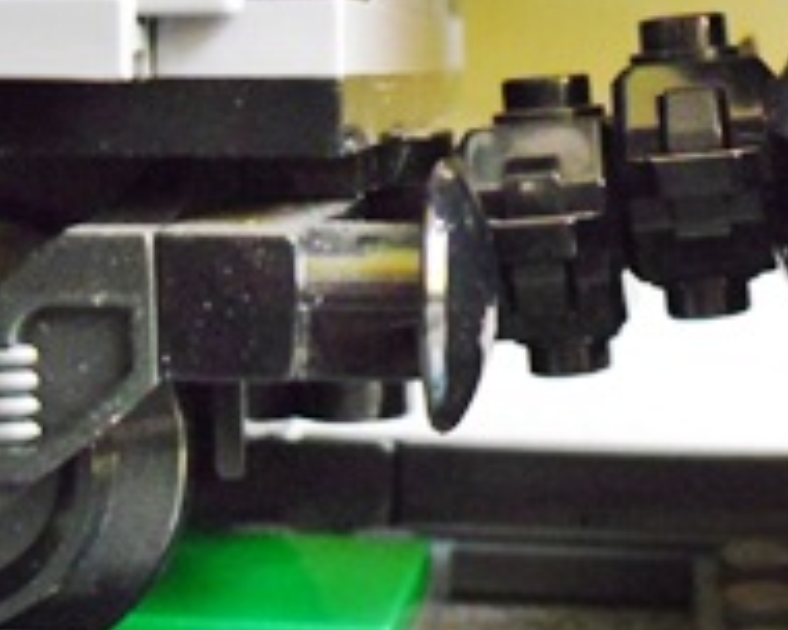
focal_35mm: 74
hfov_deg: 25.2
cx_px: 655
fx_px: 1726
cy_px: 199
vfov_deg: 20.6
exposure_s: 1/15
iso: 800
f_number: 3.1
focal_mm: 6.3
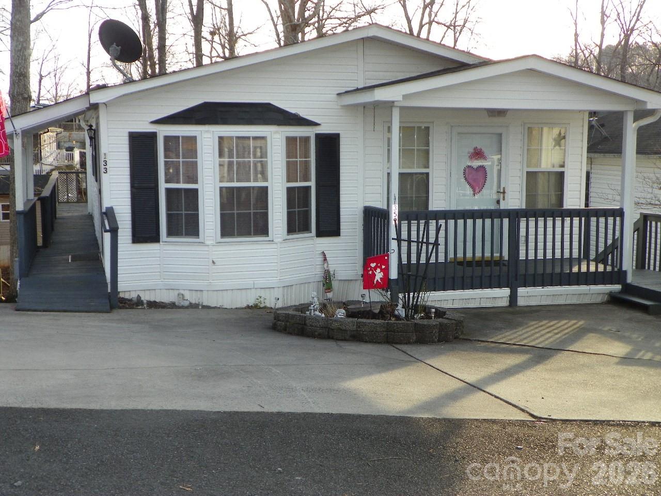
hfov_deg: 41.2
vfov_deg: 31.5
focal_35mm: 46
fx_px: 878
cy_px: 248
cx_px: 330
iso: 80
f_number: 3.2
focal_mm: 8.2
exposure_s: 1/160
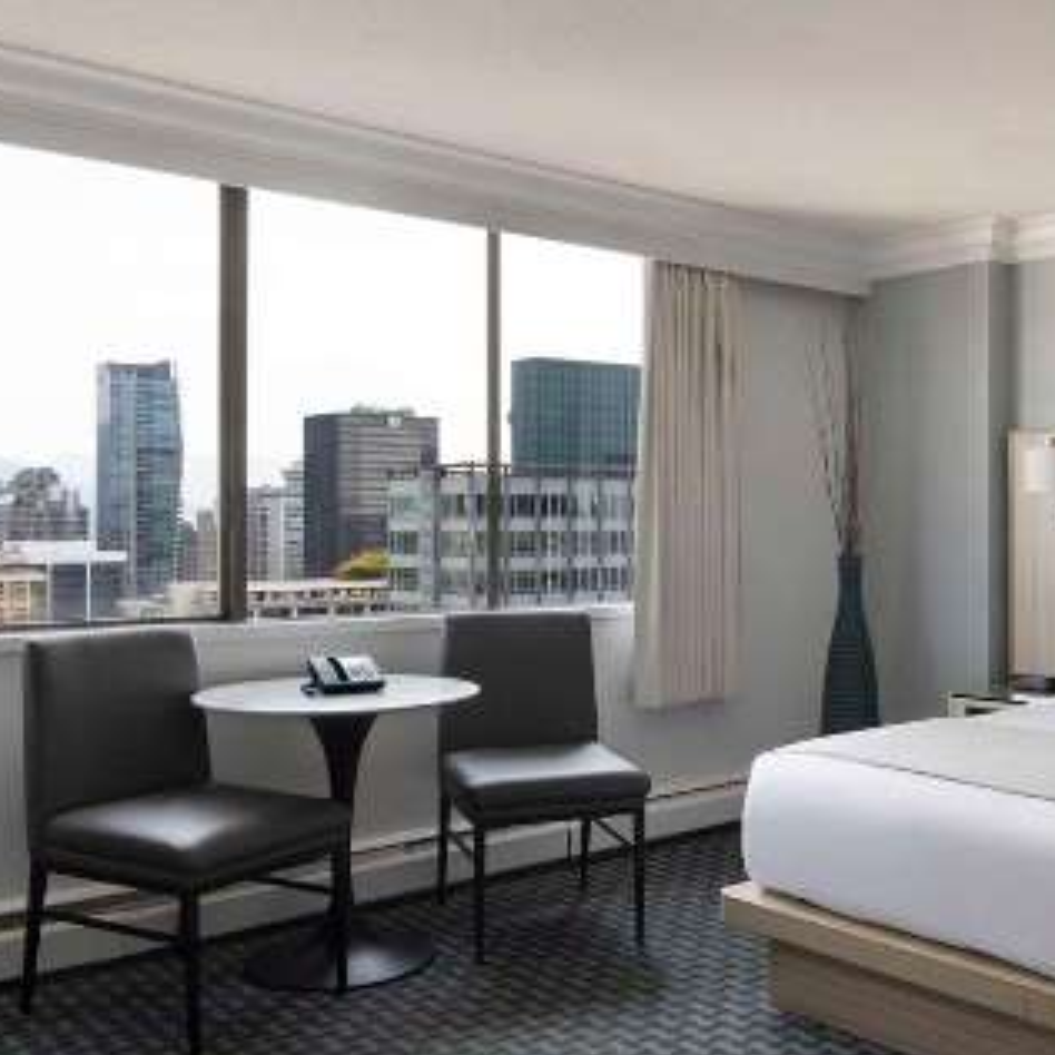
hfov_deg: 40.8
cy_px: 531
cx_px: 778
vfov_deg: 41.9
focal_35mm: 40
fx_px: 1379
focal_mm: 31
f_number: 11
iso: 100
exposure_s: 1/5
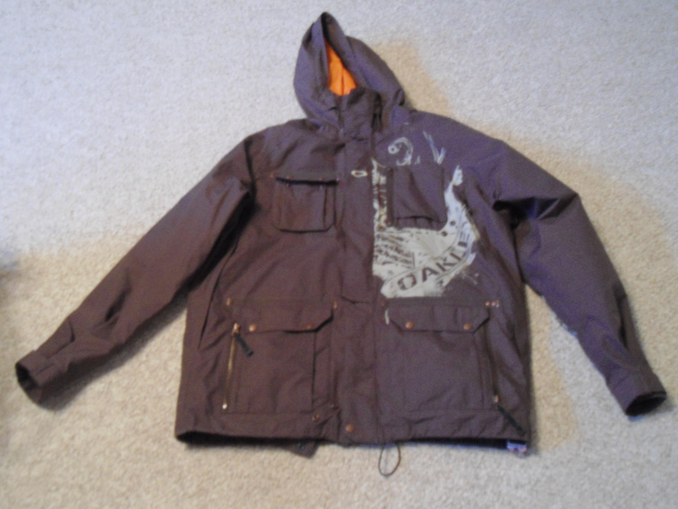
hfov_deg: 50.1
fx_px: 725
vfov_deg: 38.7
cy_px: 254
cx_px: 339
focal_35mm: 37
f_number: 3.2
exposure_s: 1/5
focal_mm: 6.7
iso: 400
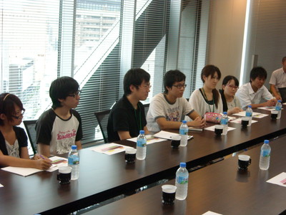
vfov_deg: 24.0
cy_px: 108
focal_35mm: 61
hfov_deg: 31.7
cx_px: 143
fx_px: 504
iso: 270
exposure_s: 1/60
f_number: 3.5
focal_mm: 9.87
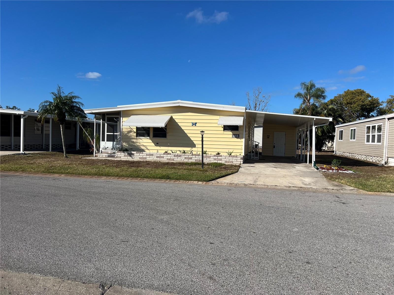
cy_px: 148
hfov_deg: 67.3
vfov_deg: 53.1
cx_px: 197
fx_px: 296
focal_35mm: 26
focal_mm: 5.7
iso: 50
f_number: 1.5
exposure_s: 1/6211
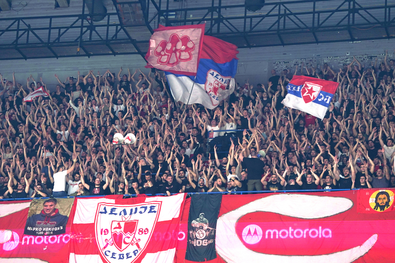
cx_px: 198
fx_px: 1382
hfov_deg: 16.3
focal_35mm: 126
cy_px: 132
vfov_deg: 10.9
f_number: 2.8
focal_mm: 126
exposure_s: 1/250
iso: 1250
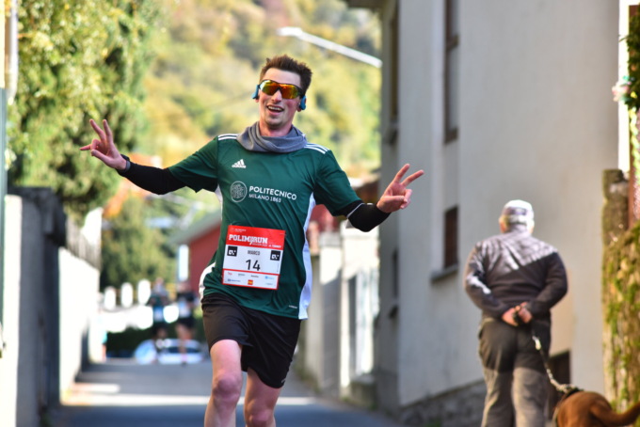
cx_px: 320
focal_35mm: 210
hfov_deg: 9.8
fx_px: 3735
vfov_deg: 6.5
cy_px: 214
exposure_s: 1/640
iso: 500
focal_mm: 210
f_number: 6.3
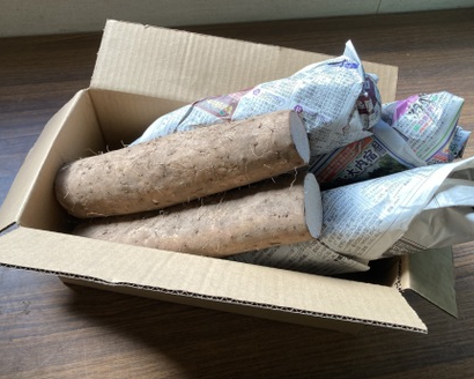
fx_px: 449
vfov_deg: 45.7
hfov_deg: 55.6
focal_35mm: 32
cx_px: 253
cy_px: 172
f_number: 1.8
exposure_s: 1/120
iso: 32
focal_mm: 3.99
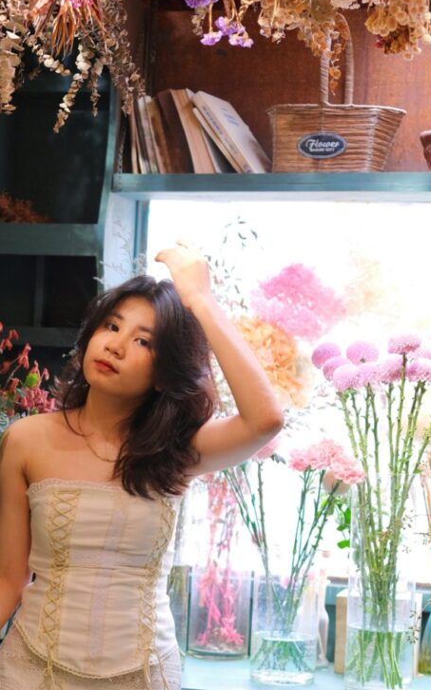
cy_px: 401
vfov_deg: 25.5
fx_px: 1523
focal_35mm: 81
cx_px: 167
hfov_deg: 16.1
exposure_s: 1/150
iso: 800
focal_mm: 33
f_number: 1.4
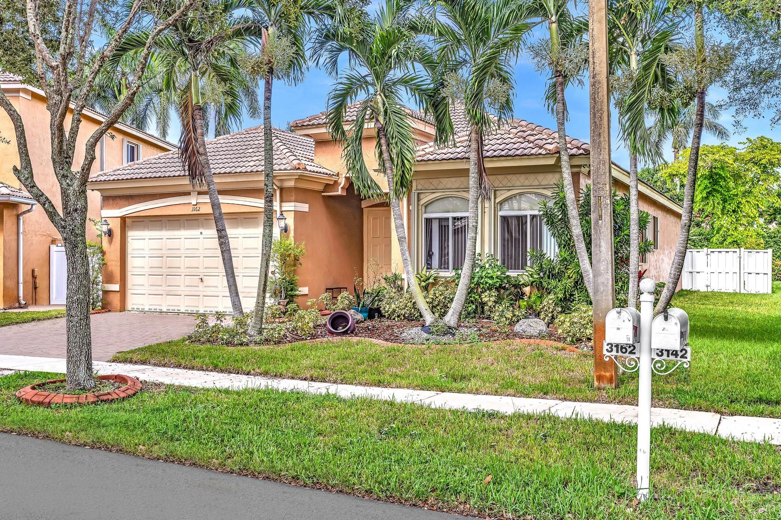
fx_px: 759
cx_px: 390
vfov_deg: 37.8
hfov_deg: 54.4
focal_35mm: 35
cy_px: 260
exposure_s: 1/160
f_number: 8
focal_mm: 35
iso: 200
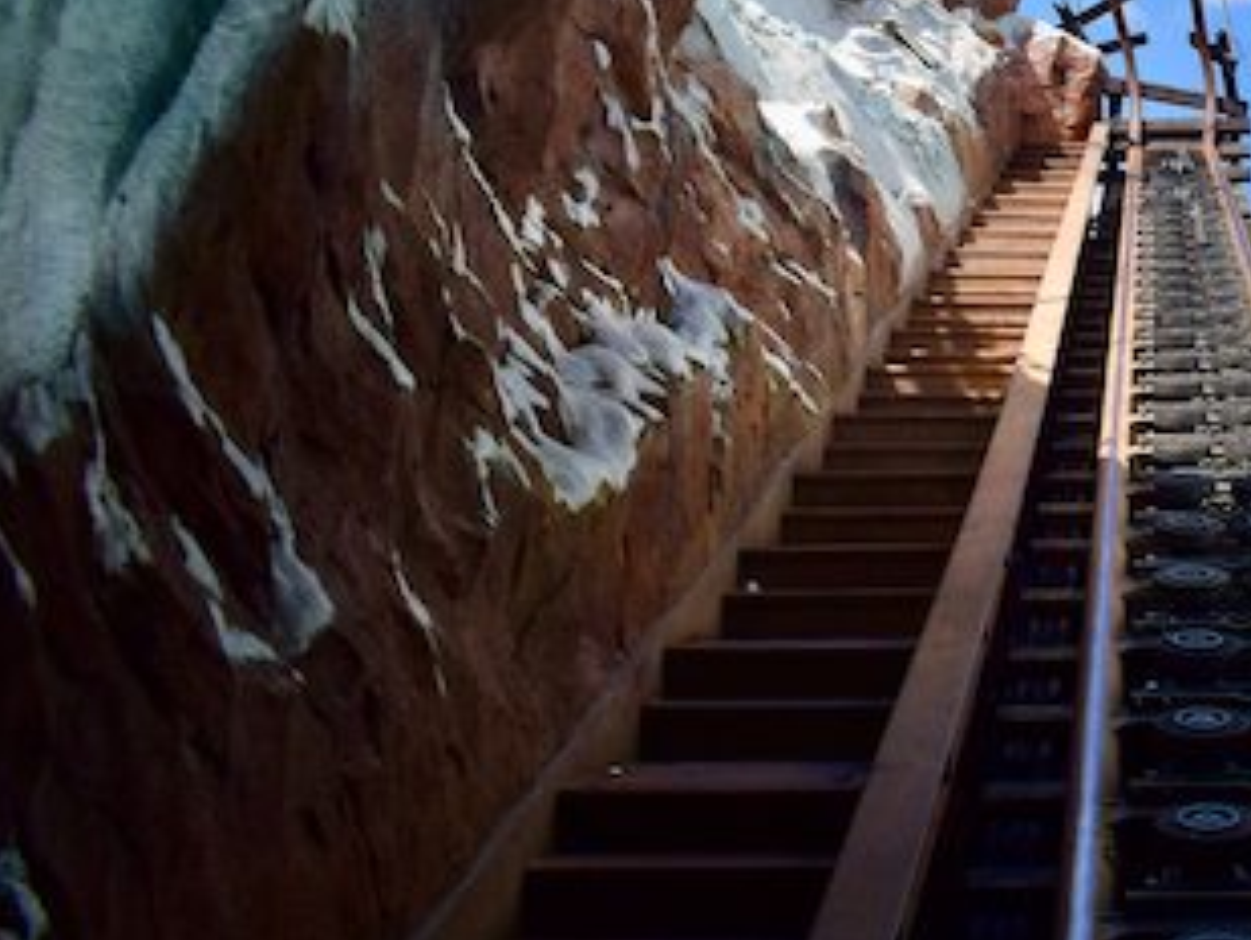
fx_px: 2278
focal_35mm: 63
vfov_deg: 23.2
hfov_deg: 28.2
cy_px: 348
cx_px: 1348
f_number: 11
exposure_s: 1/500
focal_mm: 18
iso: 320
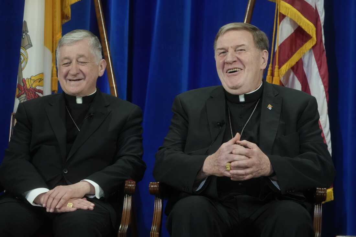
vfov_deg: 5.2
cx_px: 178
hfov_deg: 7.8
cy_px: 118
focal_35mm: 265
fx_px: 2620
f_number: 5.6
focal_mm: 265
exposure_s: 1/250
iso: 3200
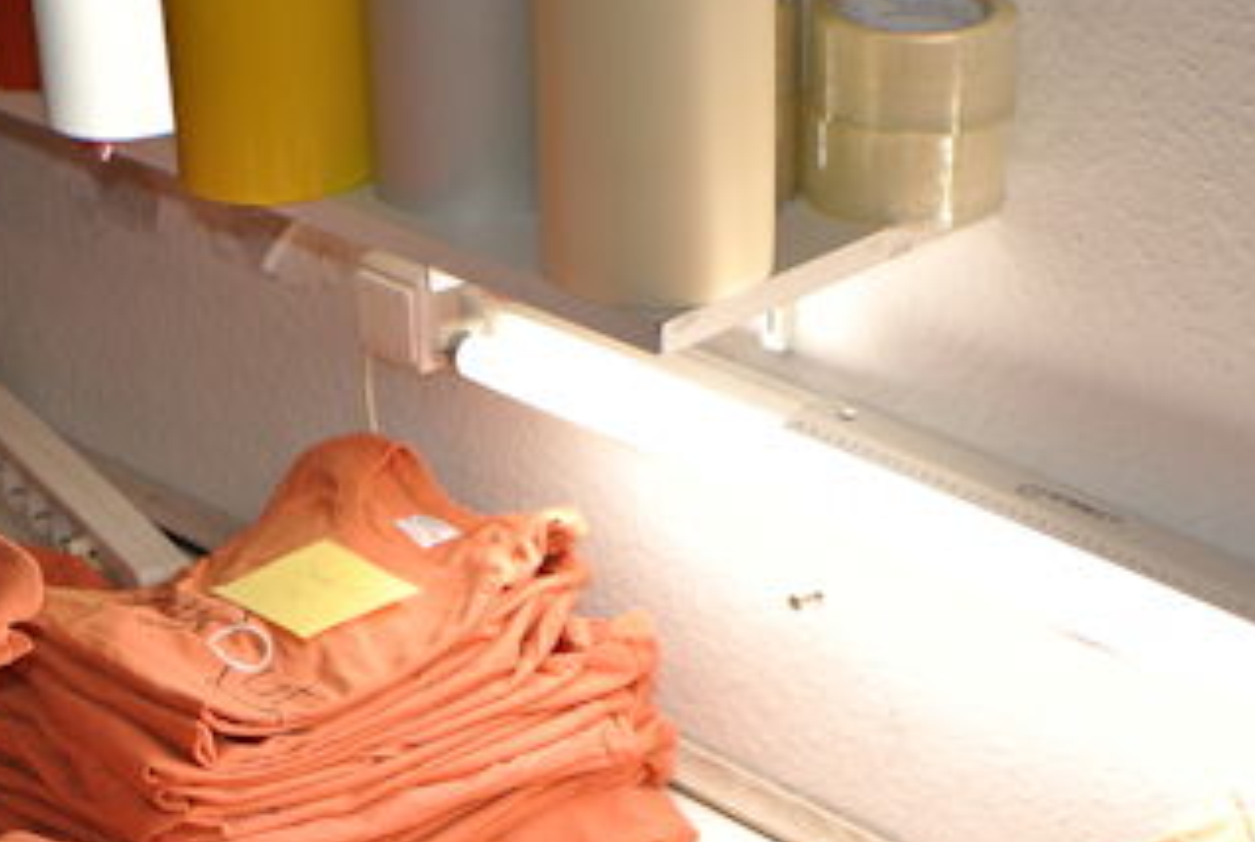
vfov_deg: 11.0
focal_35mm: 123
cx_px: 260
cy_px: 972
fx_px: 4296
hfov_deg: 16.5
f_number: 2
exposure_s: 1/250
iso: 220
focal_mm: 18.5
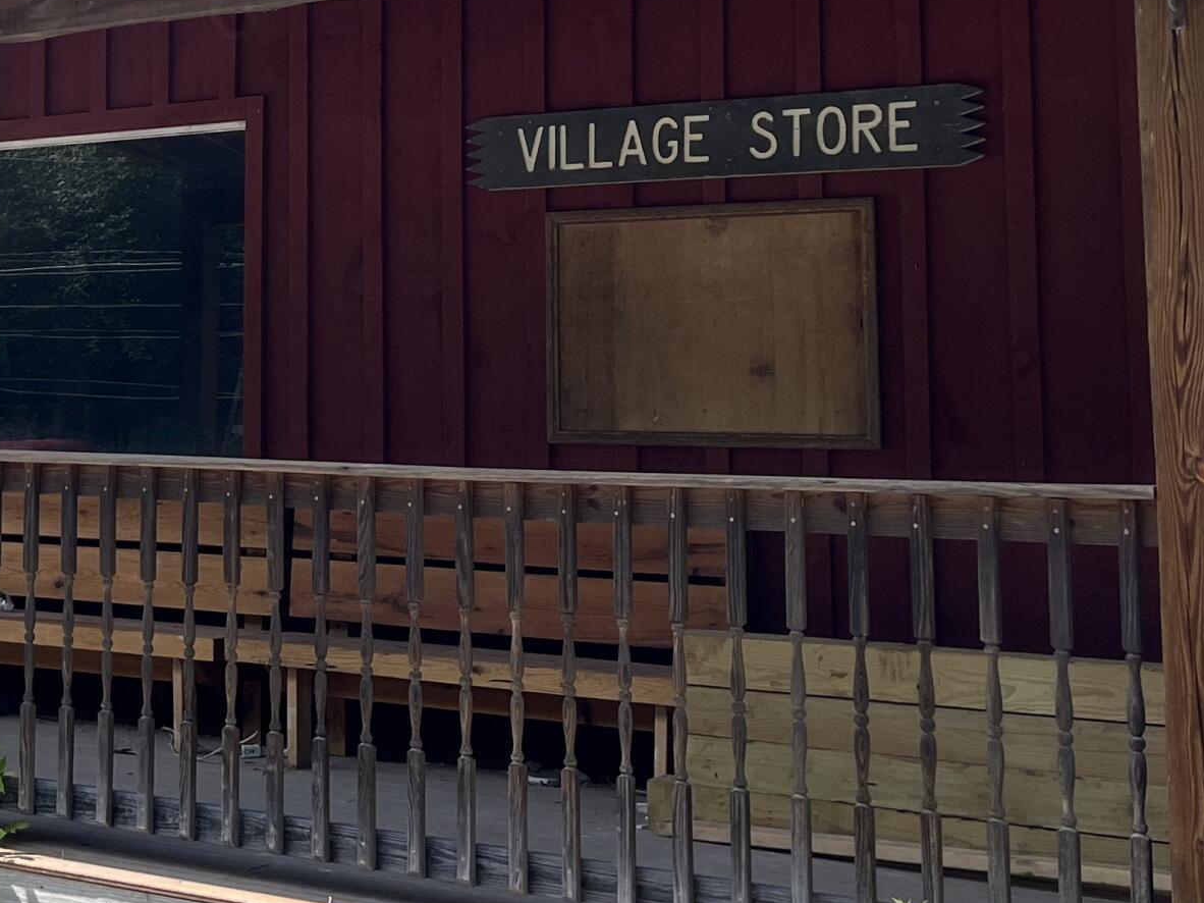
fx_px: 2295
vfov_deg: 21.9
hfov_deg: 27.3
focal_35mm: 66
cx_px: -69
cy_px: 153
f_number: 1.6
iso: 50
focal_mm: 5.1
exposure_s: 1/1497
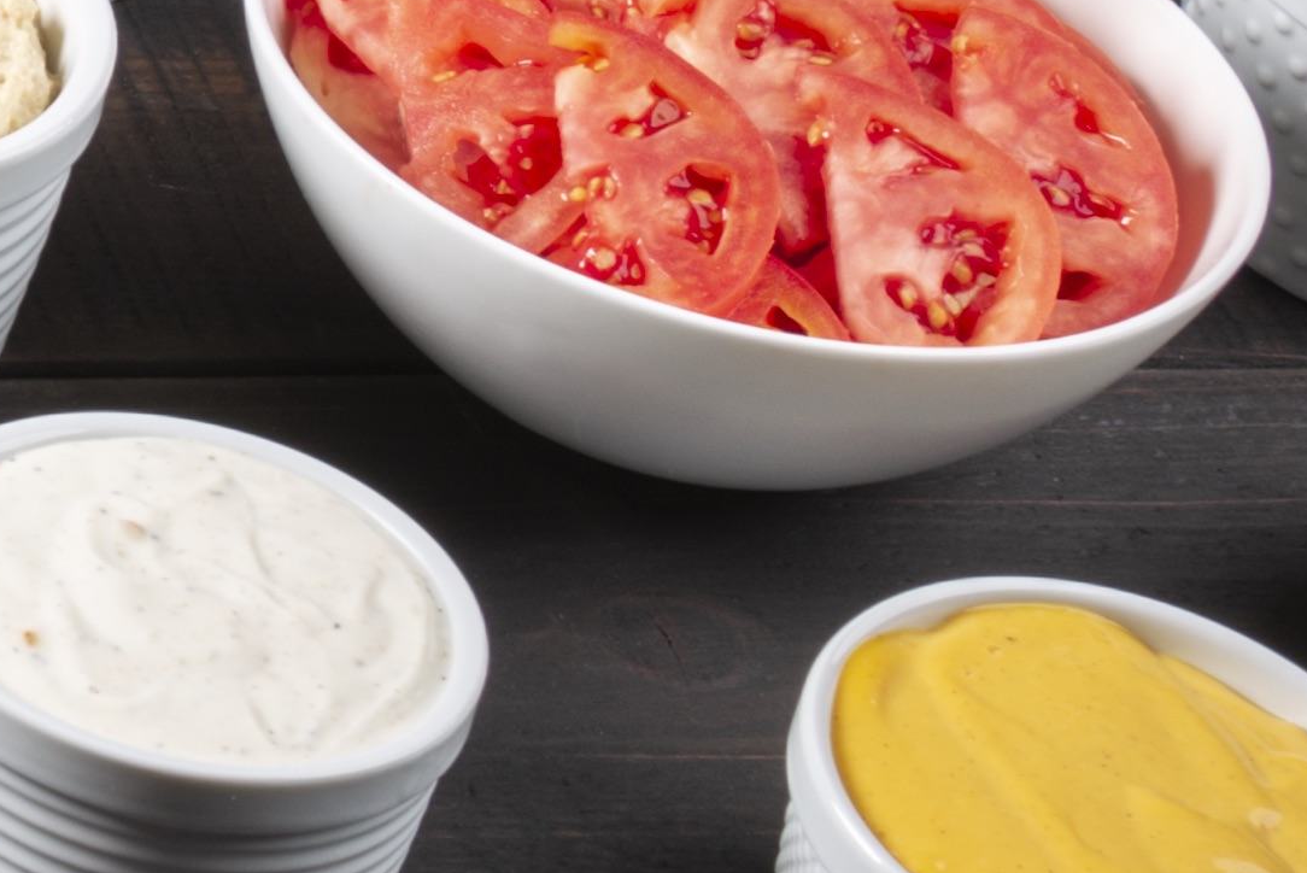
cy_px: -381
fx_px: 5775
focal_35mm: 159
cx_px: -1879
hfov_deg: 10.9
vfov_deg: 8.5
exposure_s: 1/160
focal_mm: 24
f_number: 11
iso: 100
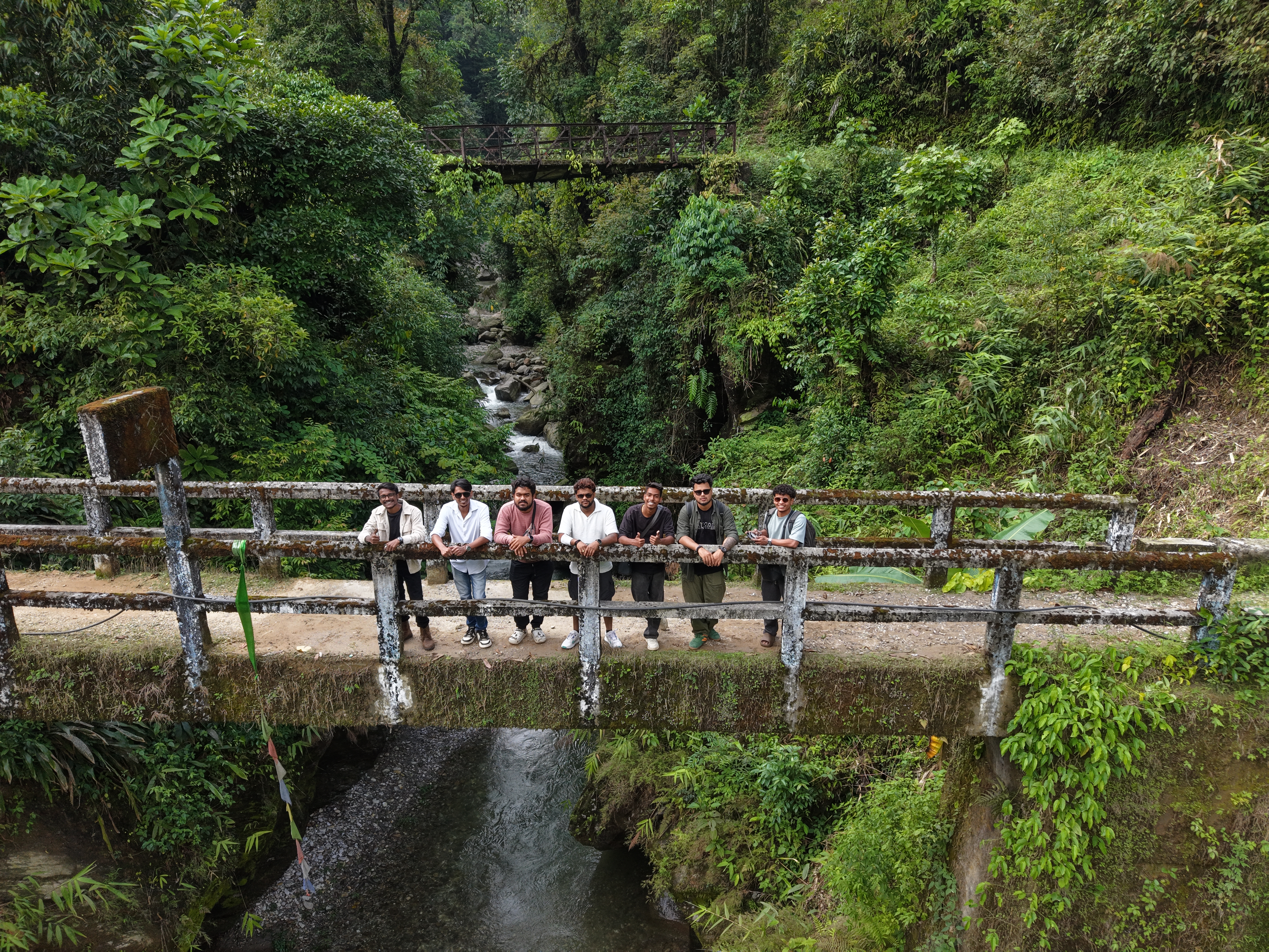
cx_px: 634
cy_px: 476
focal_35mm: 24
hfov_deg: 71.6
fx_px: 880
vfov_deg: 56.8
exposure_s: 1/640
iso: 200
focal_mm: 8.67
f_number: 1.8
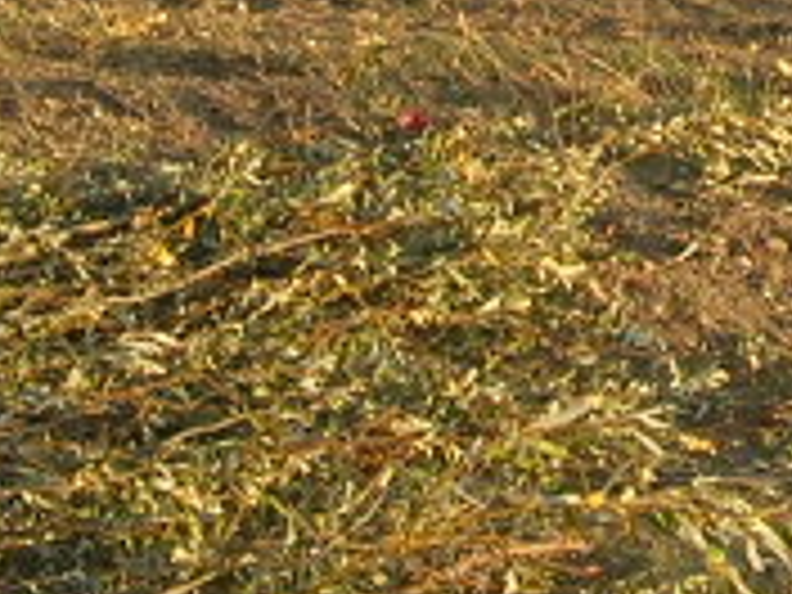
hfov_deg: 8.9
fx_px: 5056
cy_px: -459
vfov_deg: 6.6
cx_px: 891
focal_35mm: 221
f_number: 4.8
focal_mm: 7.8
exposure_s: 1/170
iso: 64
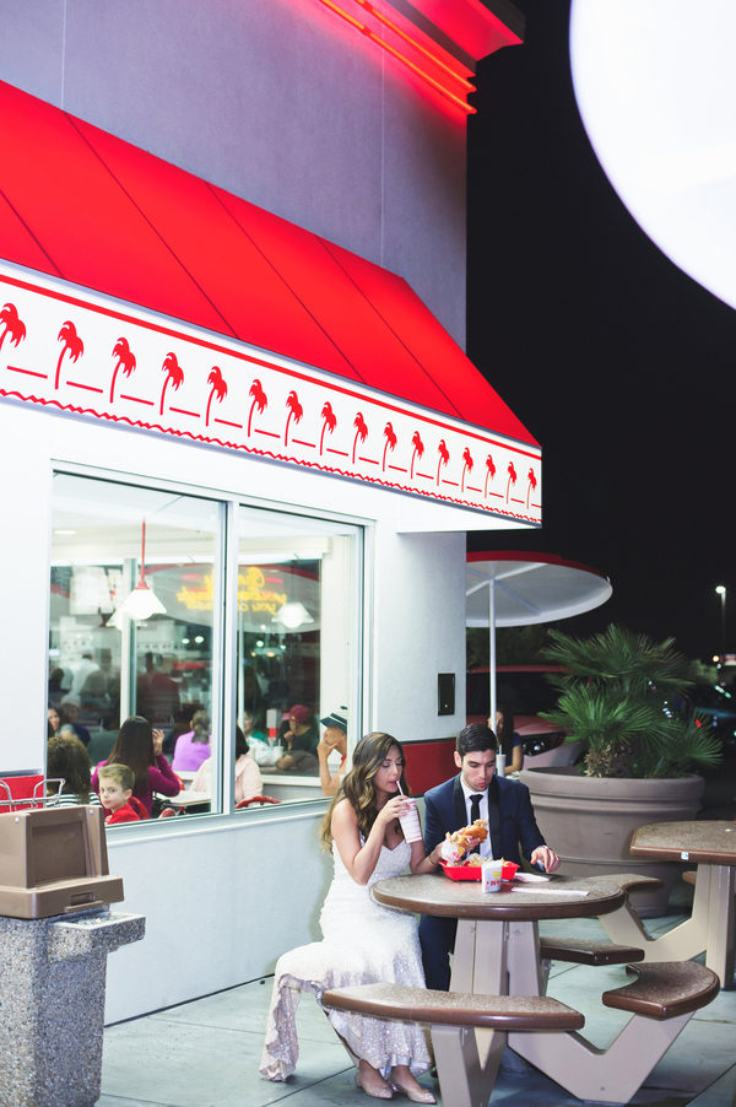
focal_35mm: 50
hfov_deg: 27.0
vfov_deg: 39.6
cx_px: 368
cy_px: 554
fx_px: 1536
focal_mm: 50
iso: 1000
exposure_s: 1/125
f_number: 2.8
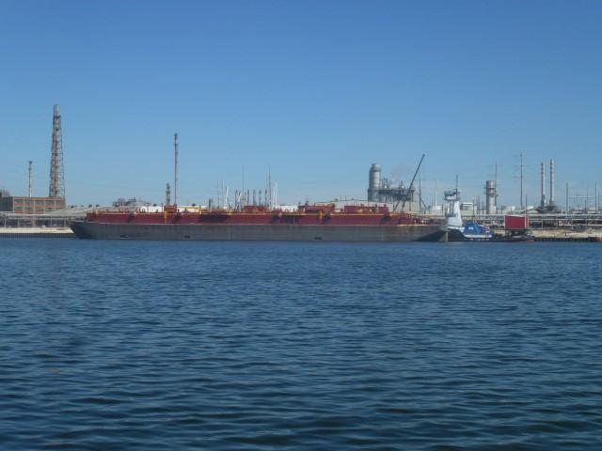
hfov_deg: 33.8
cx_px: 301
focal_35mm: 57
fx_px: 991
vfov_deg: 25.7
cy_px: 226
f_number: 4.4
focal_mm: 10.1
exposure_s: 1/1300
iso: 100
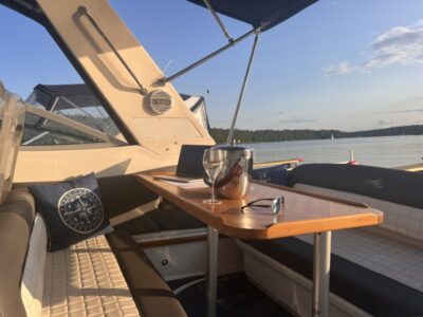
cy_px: 158
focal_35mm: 26
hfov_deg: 67.3
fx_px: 318
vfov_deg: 53.1
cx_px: 212
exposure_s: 1/2632
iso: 50
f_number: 1.5
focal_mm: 5.7
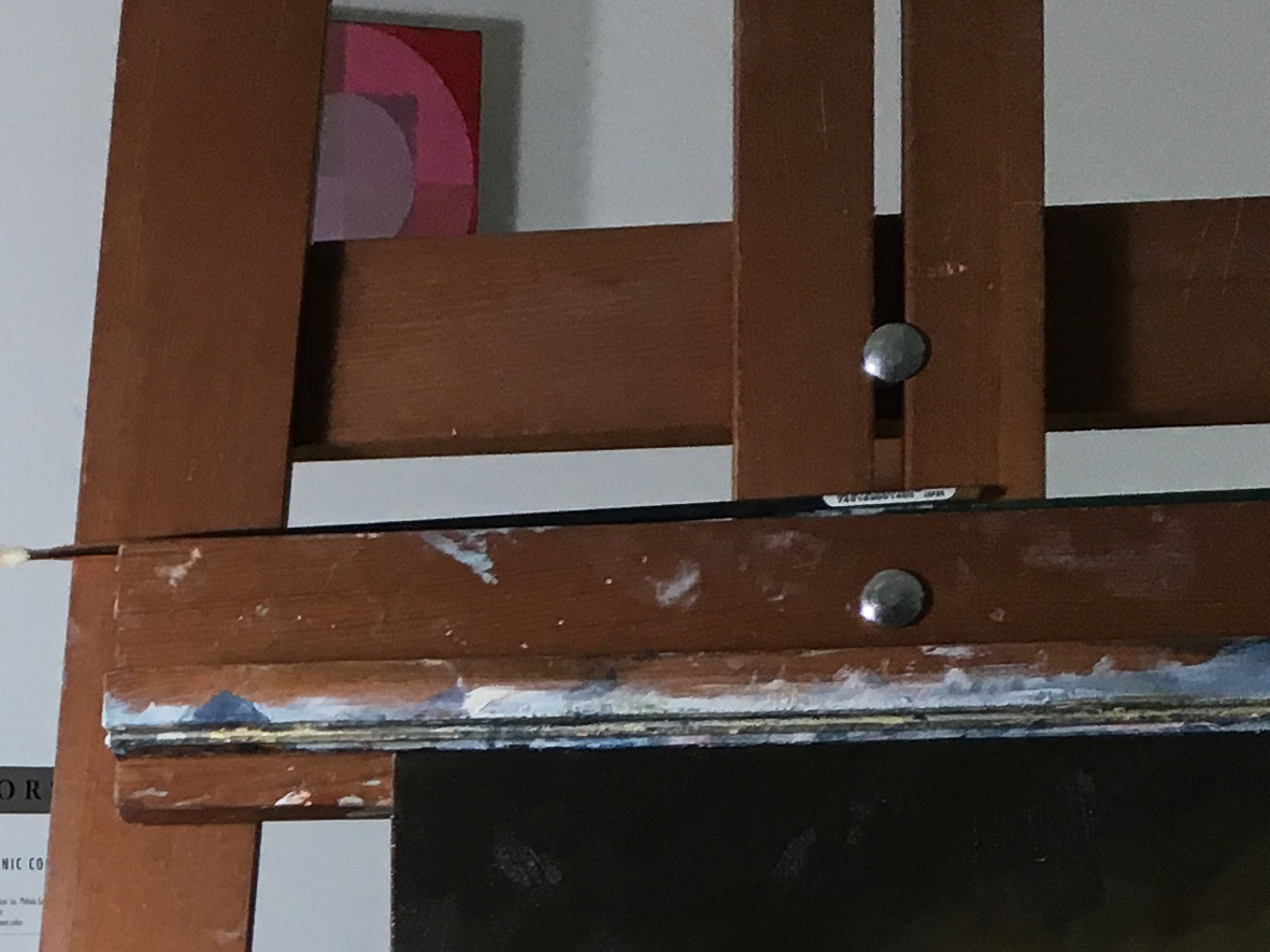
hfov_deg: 19.2
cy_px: 1417
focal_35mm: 99
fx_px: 3633
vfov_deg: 14.0
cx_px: -37
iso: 25
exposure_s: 1/30
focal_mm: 4.15
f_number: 2.2
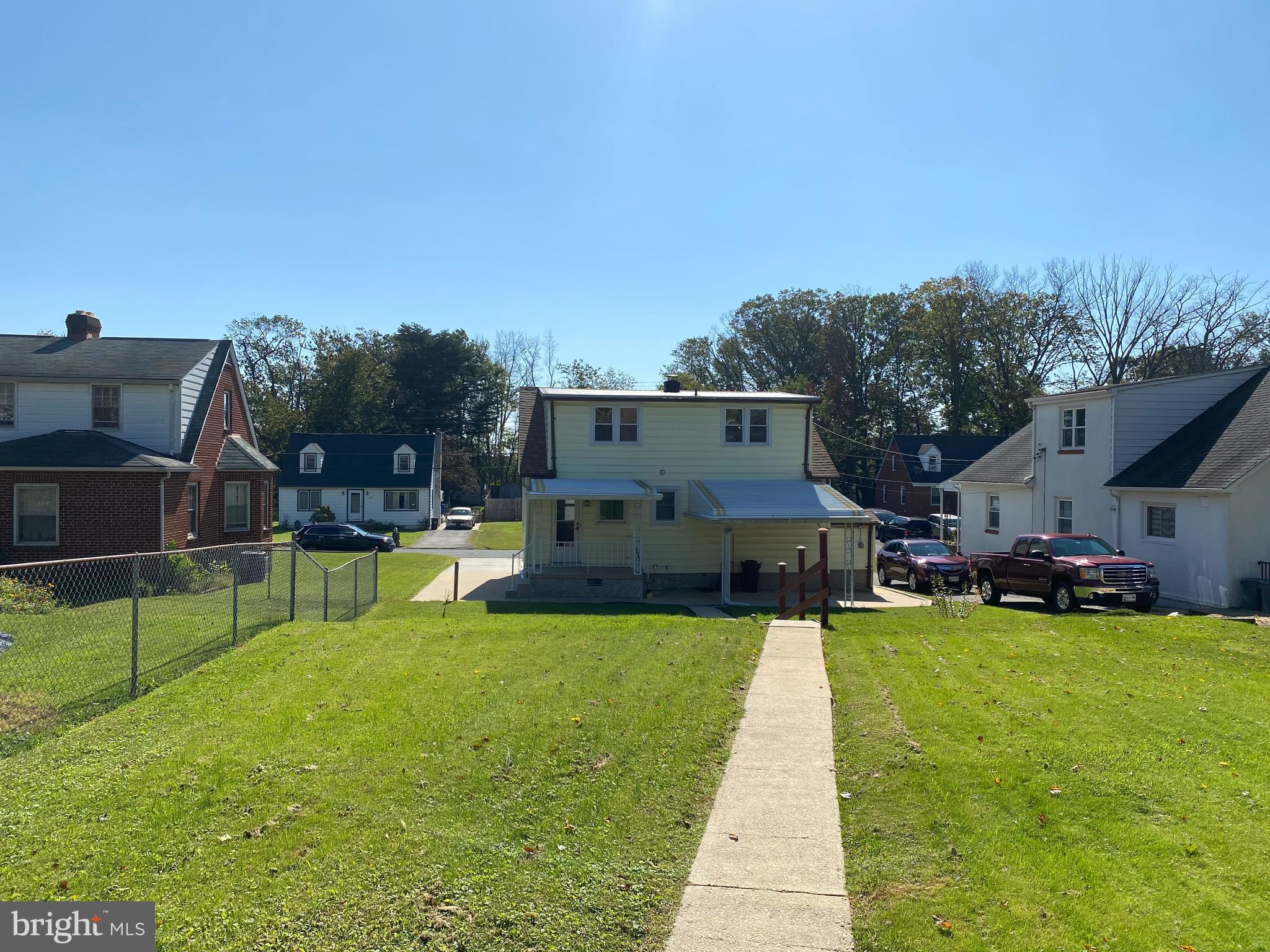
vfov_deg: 53.1
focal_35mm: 26
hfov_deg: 67.3
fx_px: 954
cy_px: 476
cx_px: 635
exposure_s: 1/4808
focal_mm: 4.25
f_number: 1.8
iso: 32
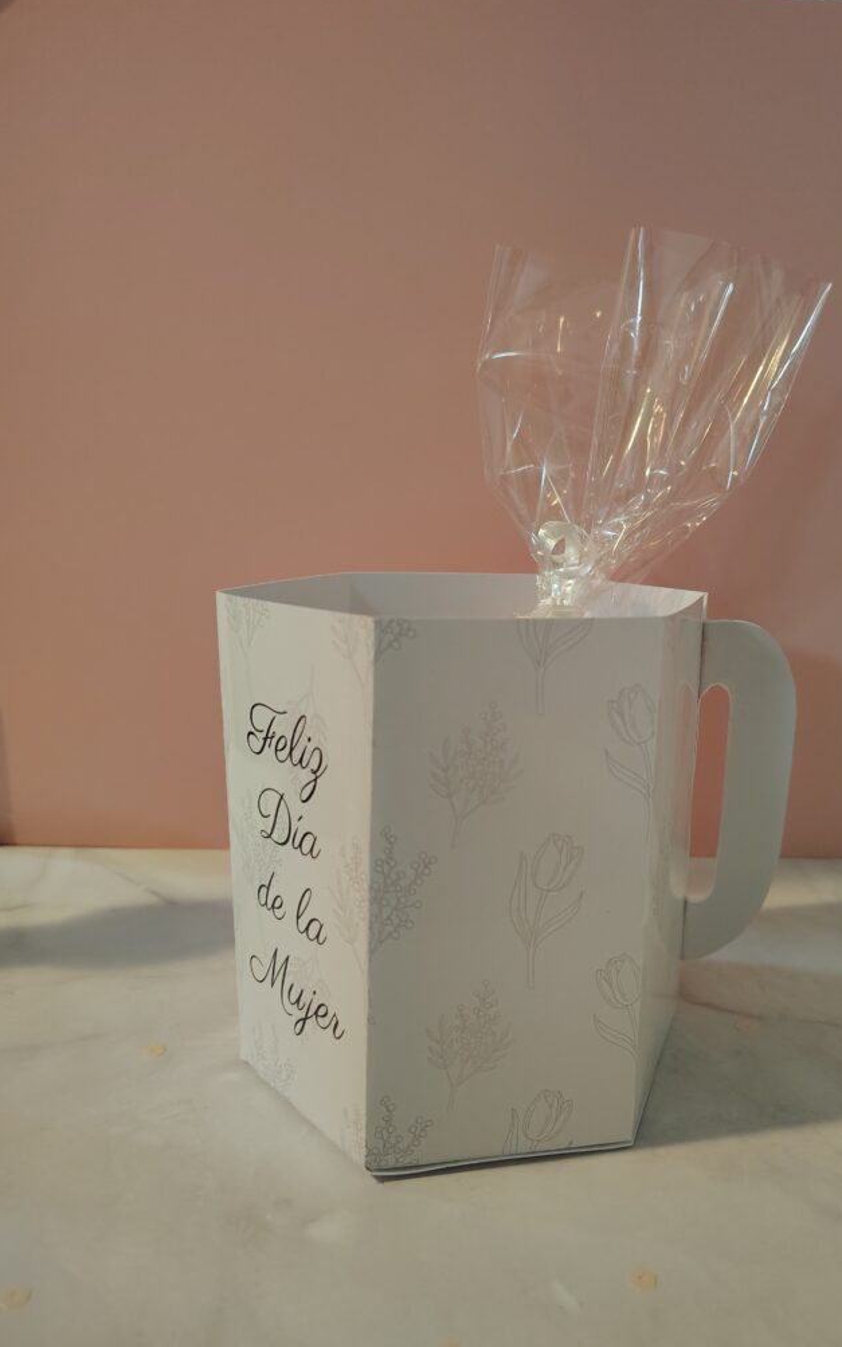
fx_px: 954
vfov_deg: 70.4
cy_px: 681
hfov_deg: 47.3
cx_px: 515
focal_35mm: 26
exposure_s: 1/40
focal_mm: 5.56
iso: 1694
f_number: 1.8
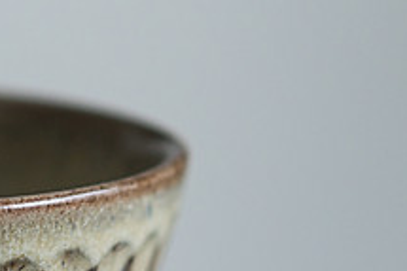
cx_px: -142
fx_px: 2519
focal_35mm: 223
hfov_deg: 9.1
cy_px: 265
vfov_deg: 6.1
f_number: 2.2
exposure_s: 1/500
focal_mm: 50
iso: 500
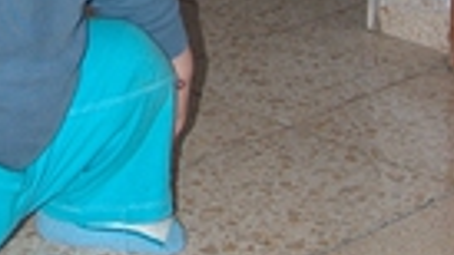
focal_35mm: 132
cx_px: -71
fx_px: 1589
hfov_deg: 15.7
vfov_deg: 9.1
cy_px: -56
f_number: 2.8
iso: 100
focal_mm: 7.6
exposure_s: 1/60
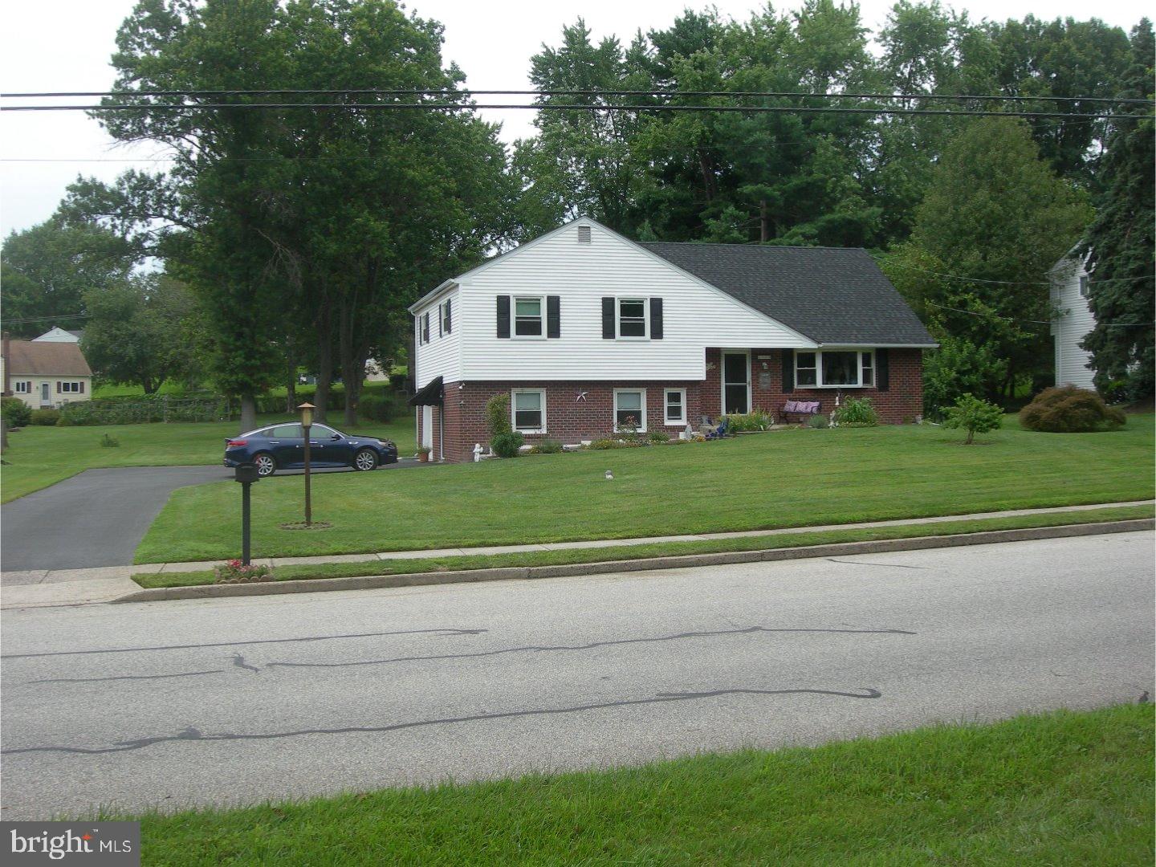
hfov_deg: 49.0
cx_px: 578
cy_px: 434
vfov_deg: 37.7
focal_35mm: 38
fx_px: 1269
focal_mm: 7.8
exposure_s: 1/212
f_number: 4.8
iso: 50
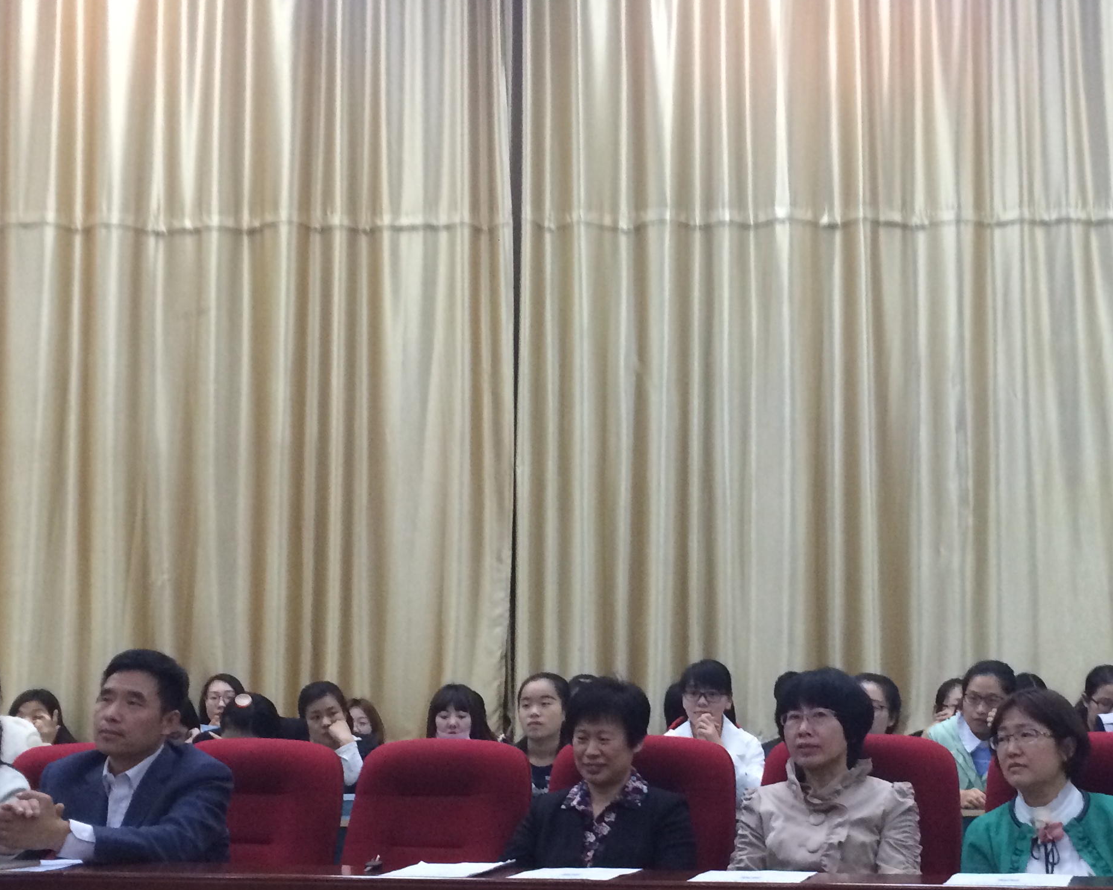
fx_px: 1647
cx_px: 671
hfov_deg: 37.2
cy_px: 561
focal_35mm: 50
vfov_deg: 30.1
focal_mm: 4.15
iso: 250
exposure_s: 1/33
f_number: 2.2
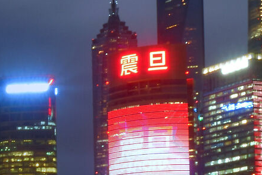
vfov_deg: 10.2
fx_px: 953
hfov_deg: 13.8
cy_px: 248
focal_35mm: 131
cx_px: -221
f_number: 25
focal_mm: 16
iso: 100
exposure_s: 59.8
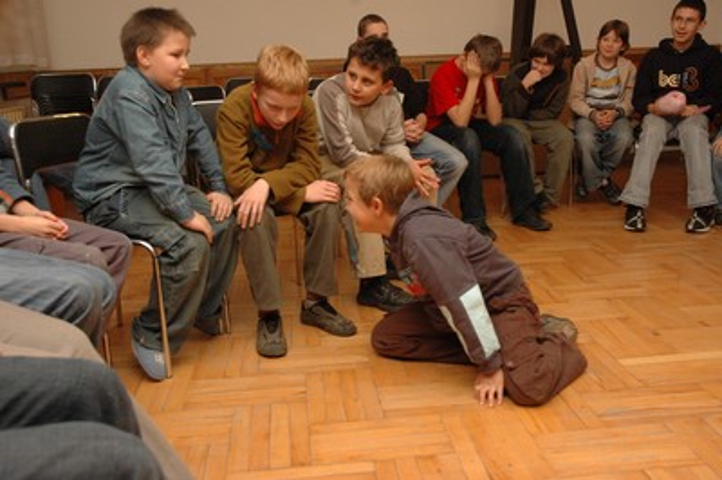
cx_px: 361
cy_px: 240
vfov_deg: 35.4
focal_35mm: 38
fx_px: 751
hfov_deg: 51.3
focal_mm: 25
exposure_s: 1/45
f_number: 5.6
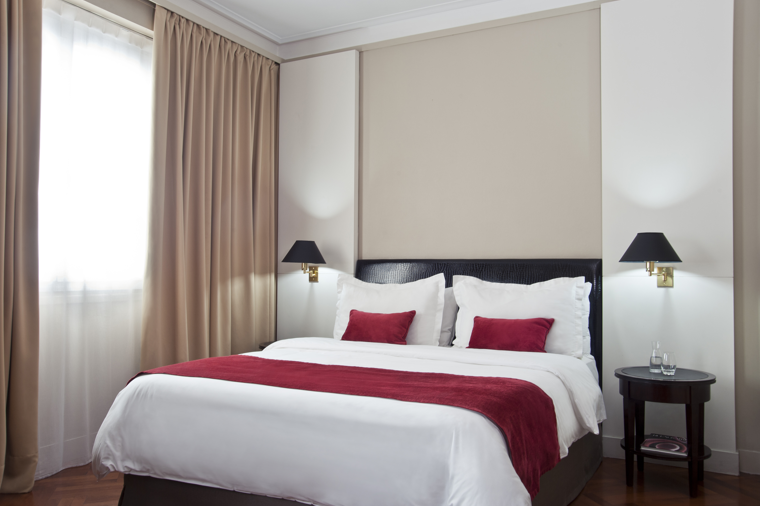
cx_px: 381
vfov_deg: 43.6
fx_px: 633
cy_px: 250
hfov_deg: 62.0
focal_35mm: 30
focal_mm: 29
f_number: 13
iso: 200
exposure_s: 1/2
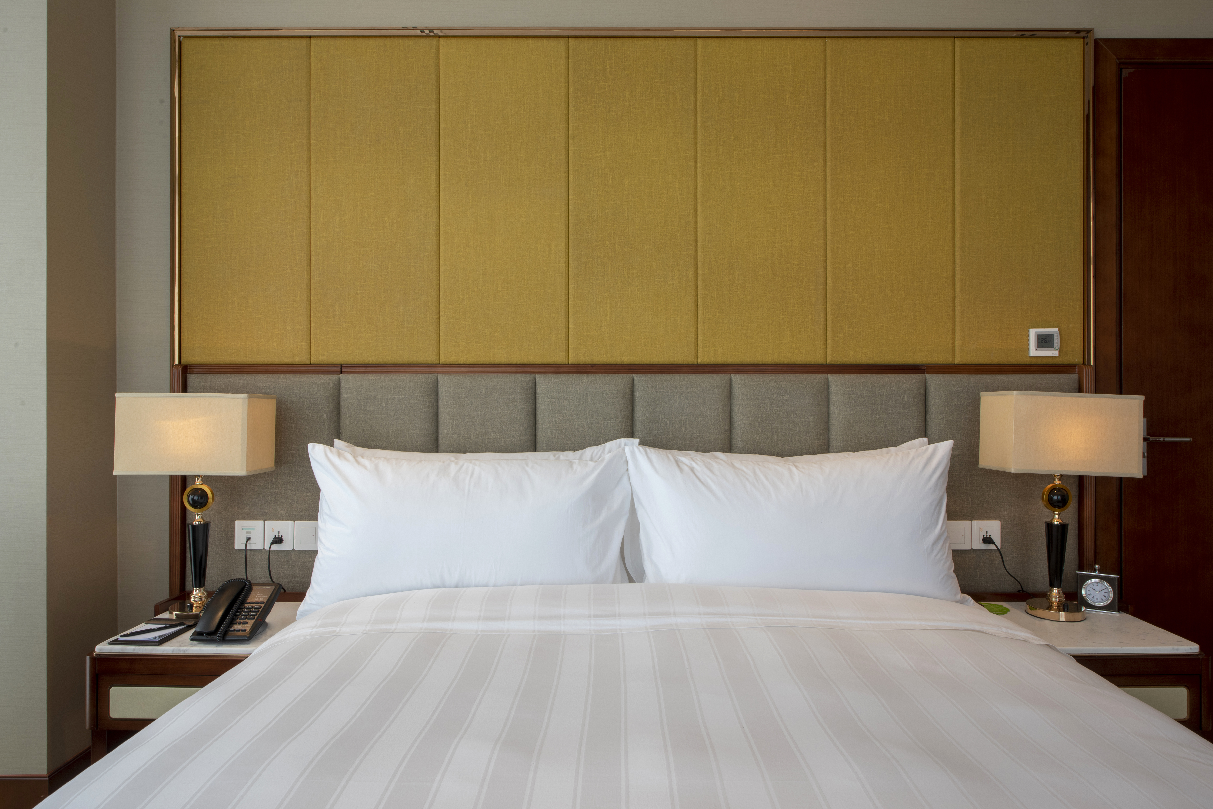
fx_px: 809
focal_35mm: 24
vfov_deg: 53.2
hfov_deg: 73.7
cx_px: 606
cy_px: 404
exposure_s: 1/4
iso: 160
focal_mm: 24
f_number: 14
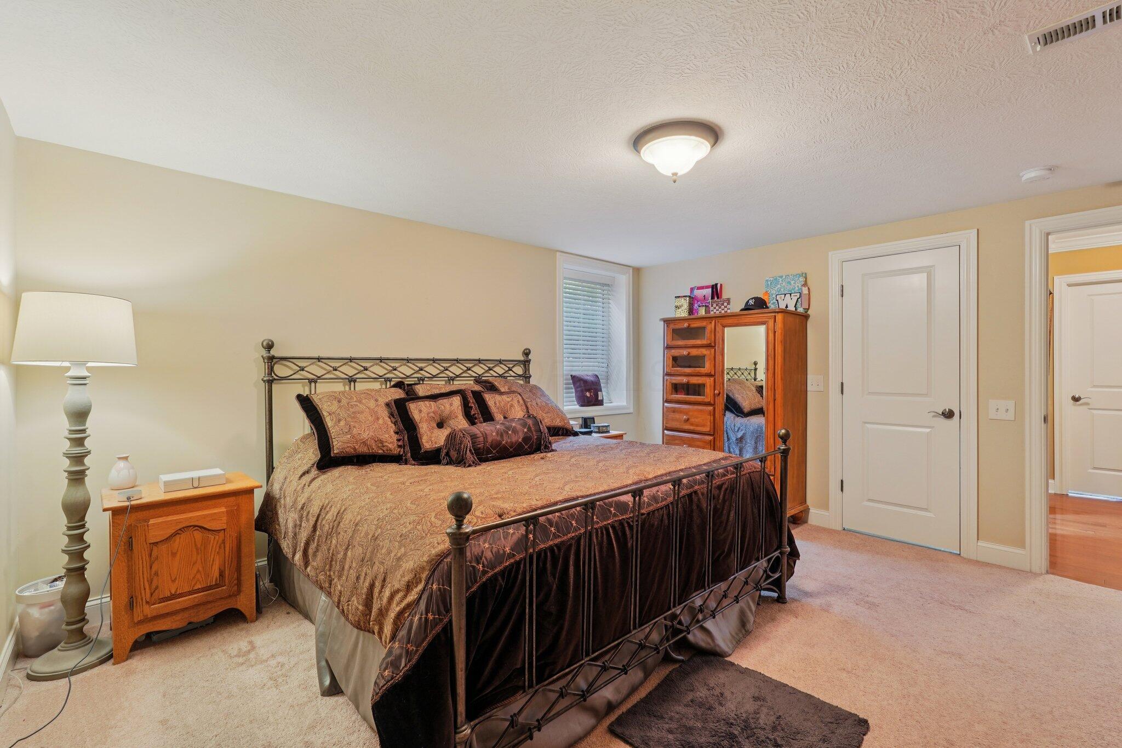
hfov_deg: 96.7
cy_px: 374
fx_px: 499
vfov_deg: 73.7
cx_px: 561
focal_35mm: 16
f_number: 8
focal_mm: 16
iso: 400
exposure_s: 1/4
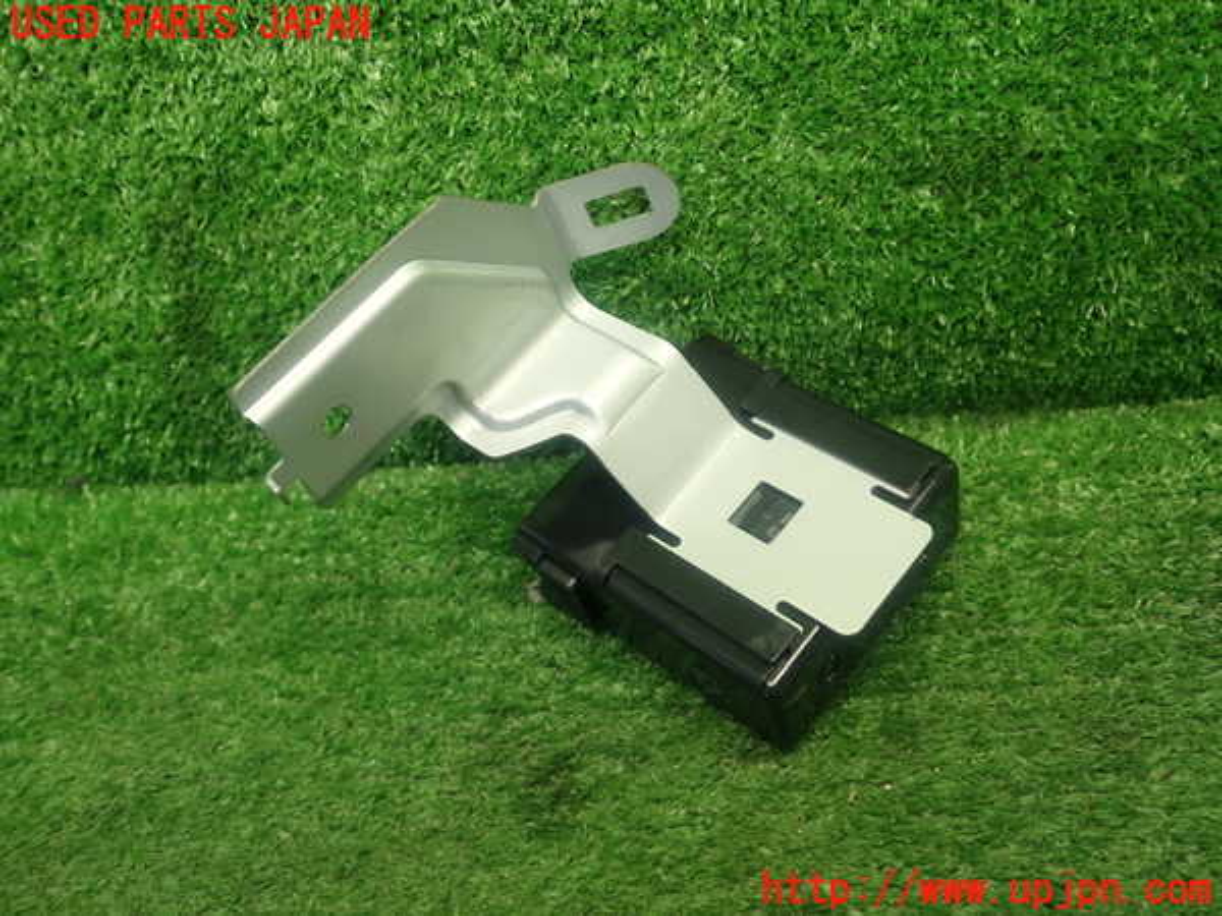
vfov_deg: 44.2
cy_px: 458
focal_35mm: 32
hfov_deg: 56.8
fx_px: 1130
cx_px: 611
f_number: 2.4
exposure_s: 1/40
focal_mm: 5.79
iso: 200
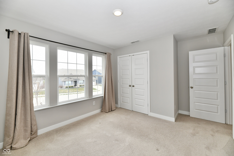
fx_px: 91
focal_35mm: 14
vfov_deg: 81.2
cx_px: 117
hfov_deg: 104.3
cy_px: 78
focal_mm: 14
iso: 640
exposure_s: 1/200
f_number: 7.1
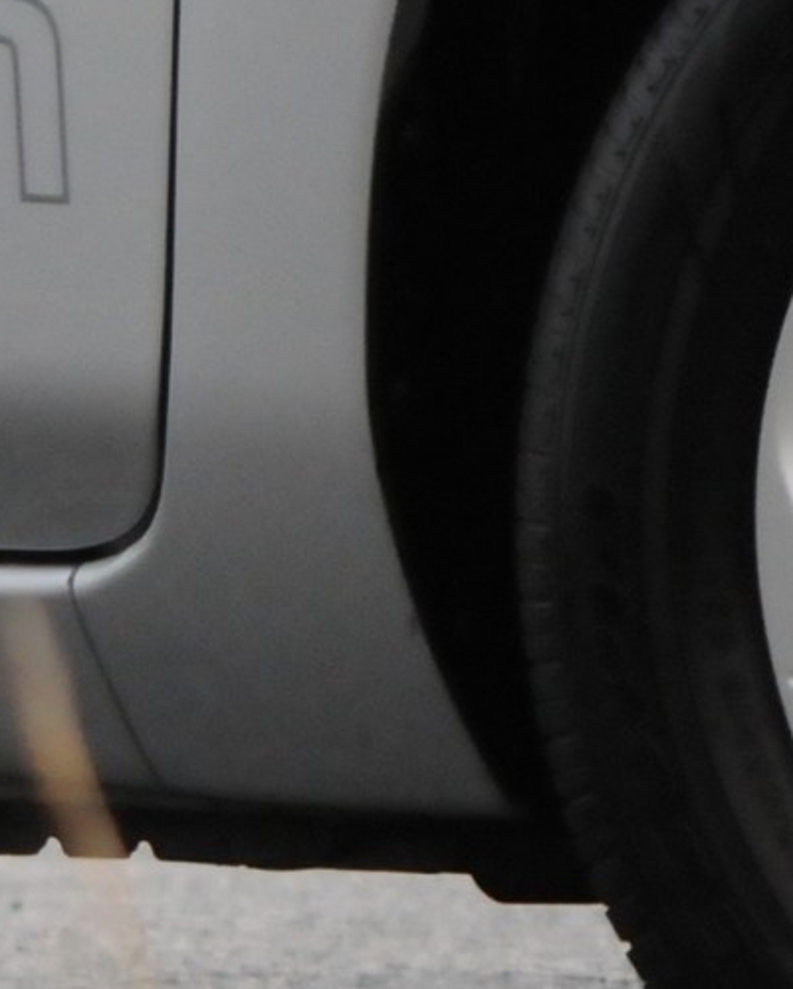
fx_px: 41256
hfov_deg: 1.1
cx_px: -1671
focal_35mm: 1408
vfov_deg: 1.4
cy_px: -49
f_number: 5.6
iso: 2000
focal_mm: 200
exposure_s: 1/400
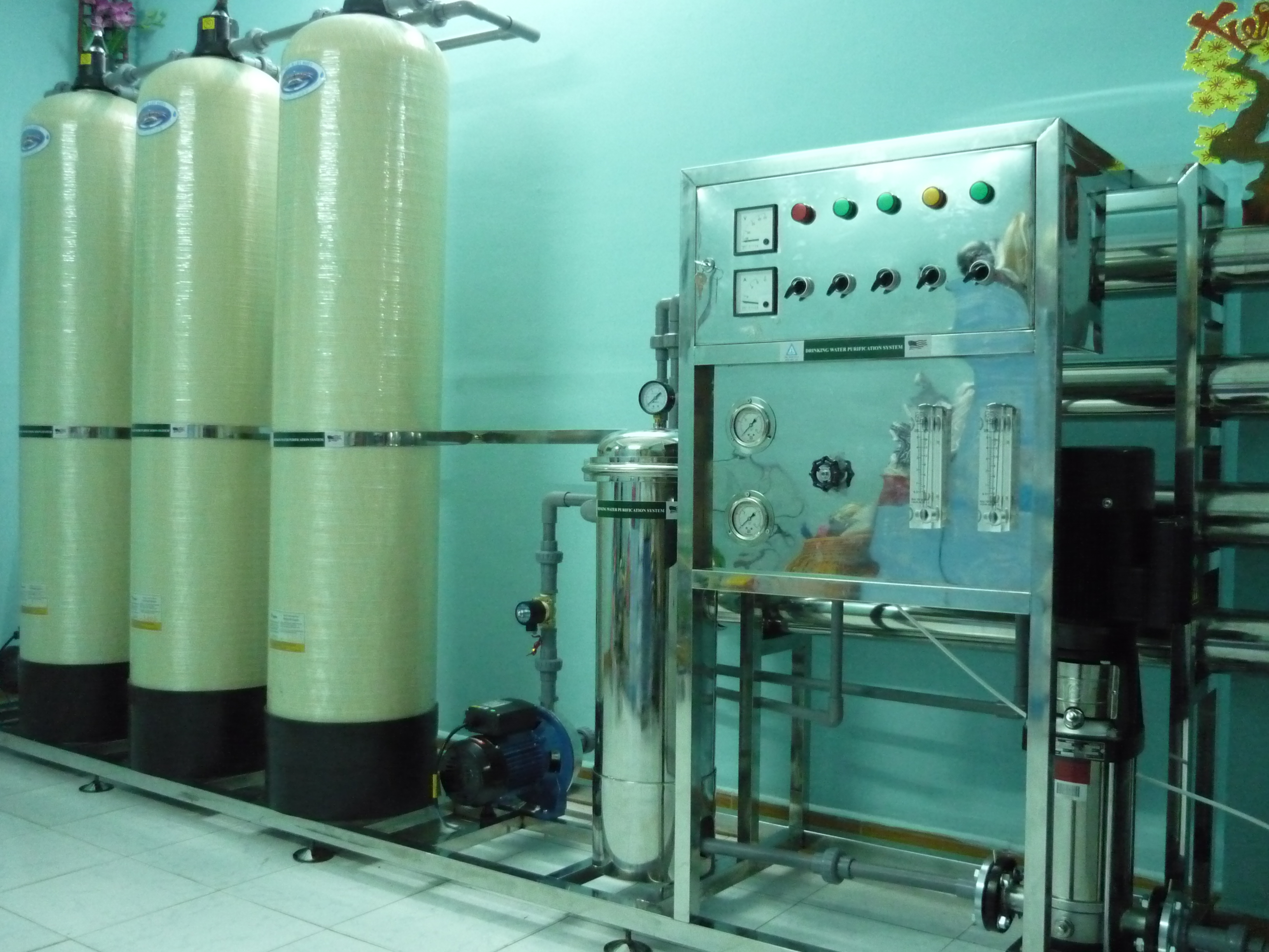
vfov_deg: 42.9
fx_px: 1210
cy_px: 476
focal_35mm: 33
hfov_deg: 55.4
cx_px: 634
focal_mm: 5.5
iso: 800
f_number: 2.8
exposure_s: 1/30
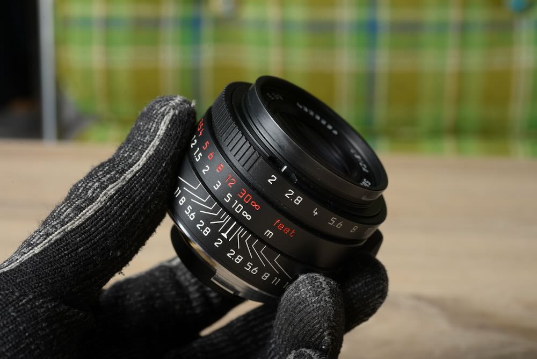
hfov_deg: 33.4
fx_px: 895
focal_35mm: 60
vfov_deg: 22.7
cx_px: 268
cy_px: 180
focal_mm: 60
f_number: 16
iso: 400
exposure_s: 1/160
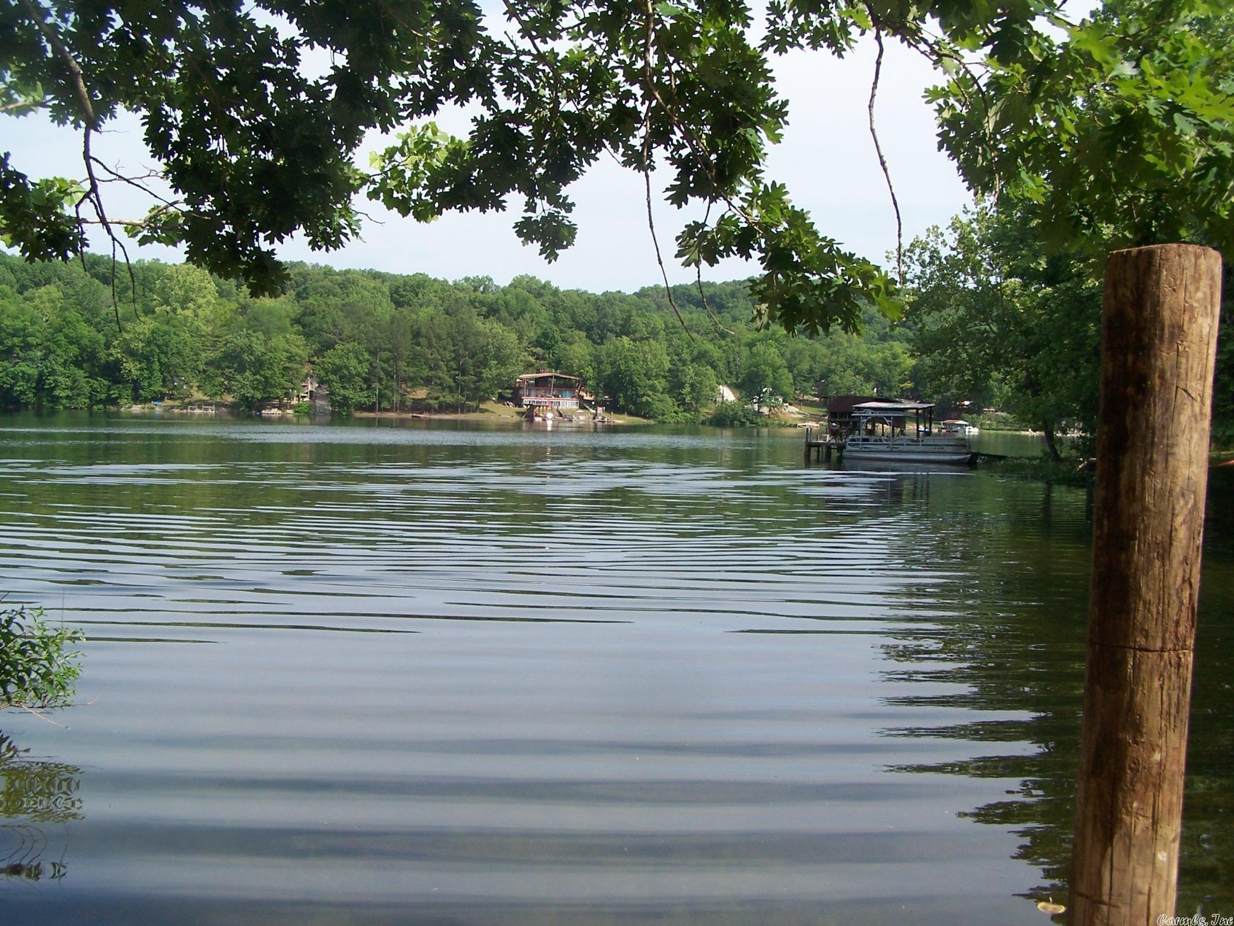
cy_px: 463
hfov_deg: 49.0
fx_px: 1355
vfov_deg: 37.7
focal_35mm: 38
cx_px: 617
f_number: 4
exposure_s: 1/500
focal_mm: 6.3
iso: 80
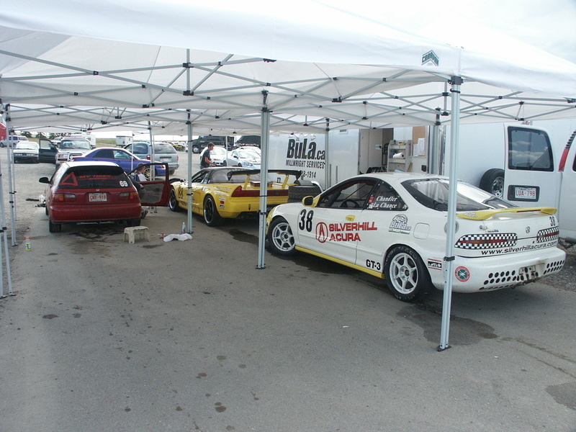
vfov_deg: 48.2
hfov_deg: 61.7
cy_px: 216
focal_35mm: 29
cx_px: 288
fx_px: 483
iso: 100
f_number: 5.6
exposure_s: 1/180
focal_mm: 7.65
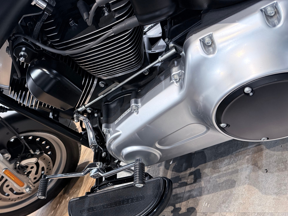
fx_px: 291
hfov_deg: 51.6
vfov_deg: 40.6
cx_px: 96
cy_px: 125
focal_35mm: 35
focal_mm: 6.76
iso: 250
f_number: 1.78
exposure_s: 1/100
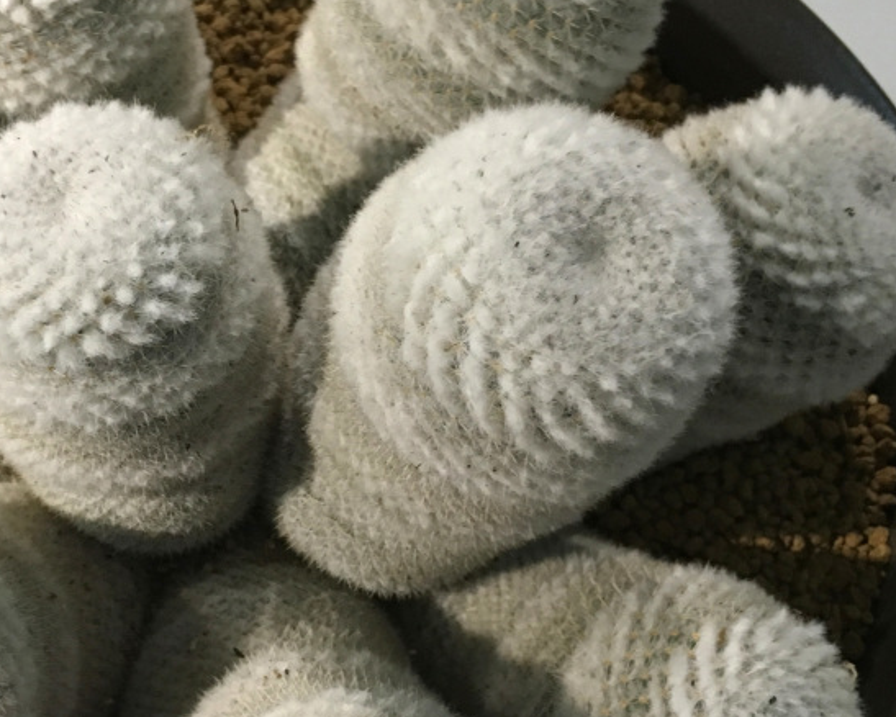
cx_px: 321
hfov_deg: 35.1
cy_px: 426
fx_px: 1406
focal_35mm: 53
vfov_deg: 28.6
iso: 250
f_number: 2.2
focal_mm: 4.15
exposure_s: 1/33
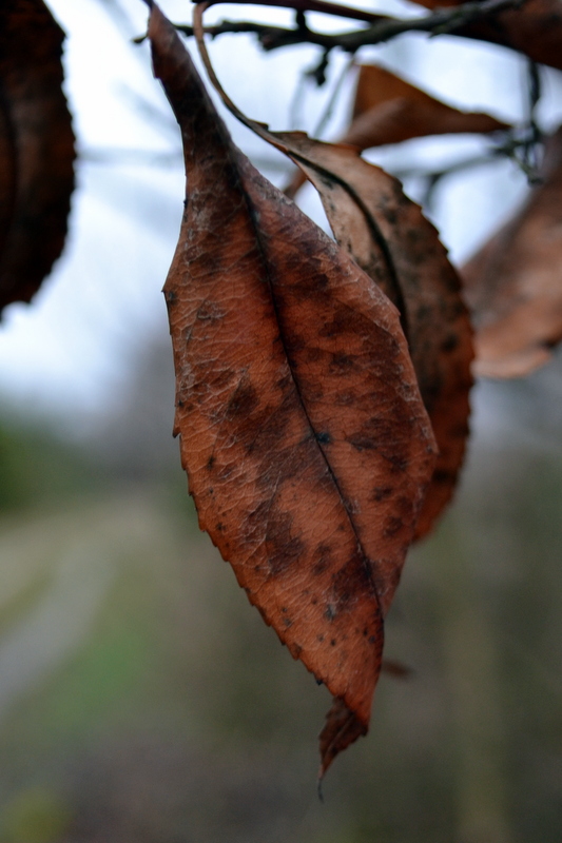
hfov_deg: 29.9
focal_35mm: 45
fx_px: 1054
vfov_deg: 43.6
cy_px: 422
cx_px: 281
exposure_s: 1/60
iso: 400
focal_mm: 30
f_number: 4.5
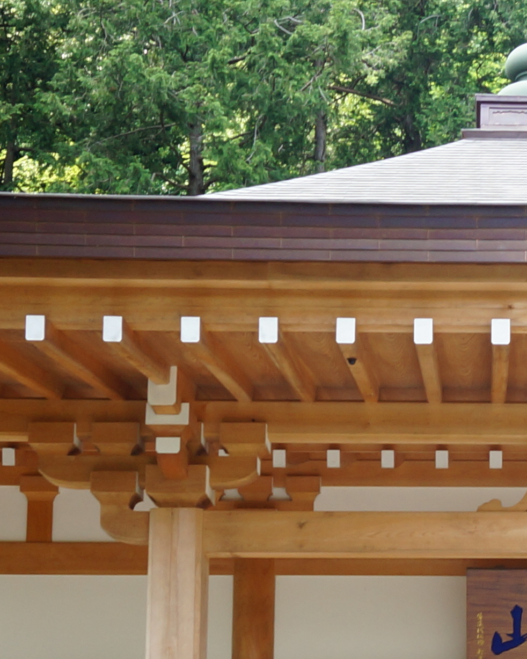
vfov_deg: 20.5
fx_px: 1755
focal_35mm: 90
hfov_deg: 16.7
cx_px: 526
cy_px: 671
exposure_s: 1/80
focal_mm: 16
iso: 200
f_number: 7.1
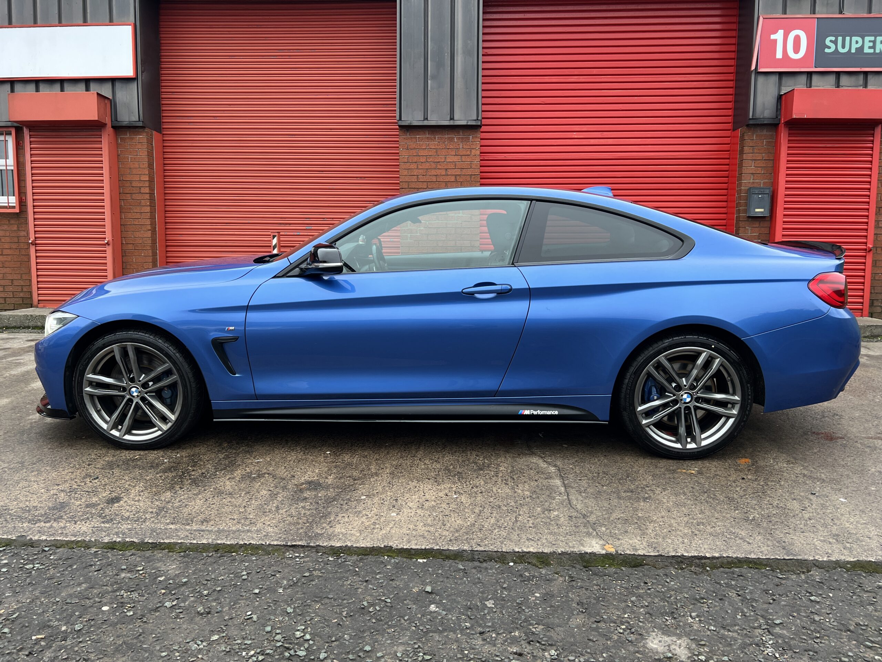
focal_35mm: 26
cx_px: 441
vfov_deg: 53.1
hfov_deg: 67.3
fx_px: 662
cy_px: 331
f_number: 1.5
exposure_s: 1/121
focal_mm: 5.7
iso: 64
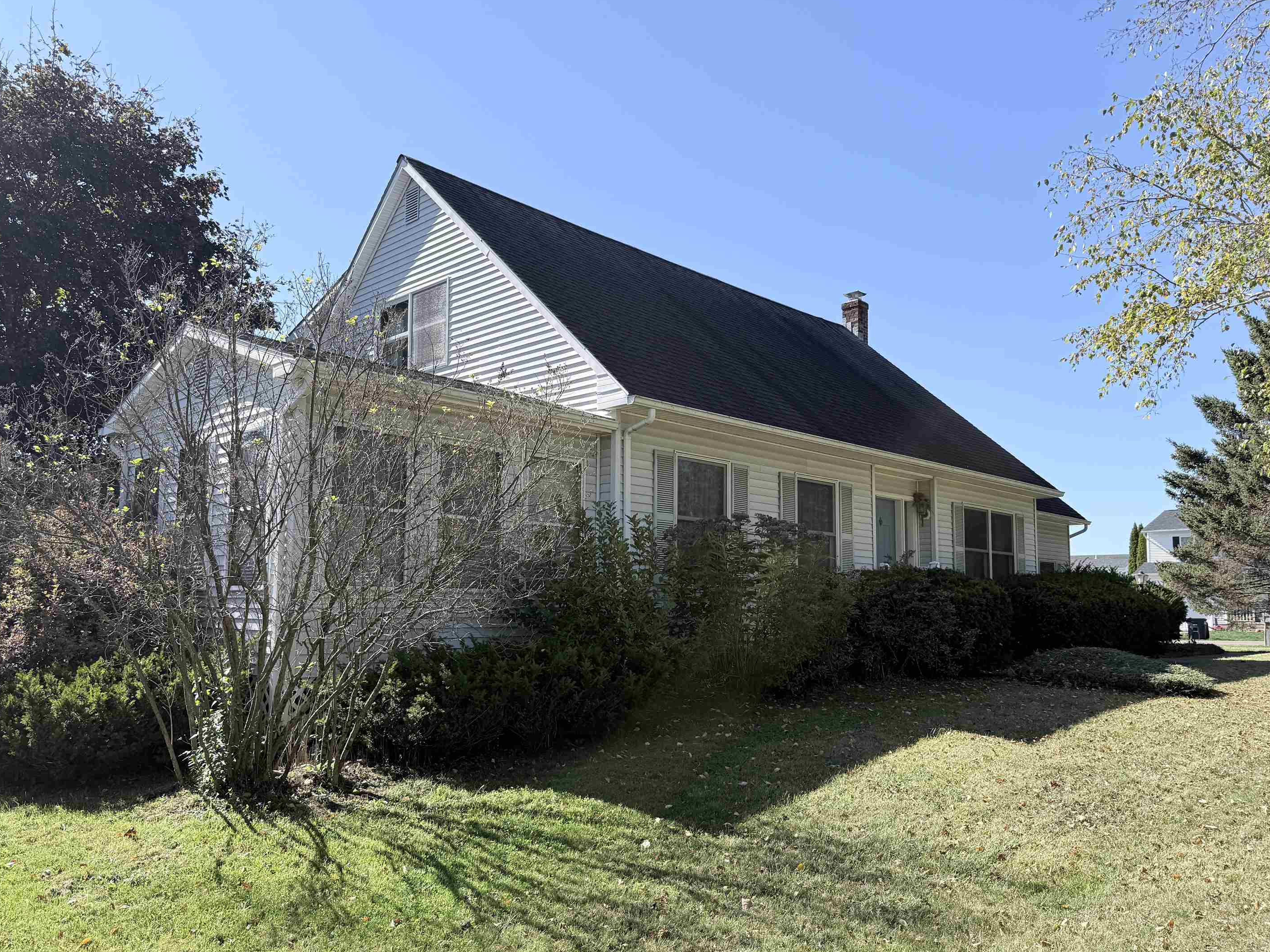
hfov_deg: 67.3
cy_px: 509
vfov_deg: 53.0
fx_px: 954
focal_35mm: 26
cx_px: 610
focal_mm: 6.76
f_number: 1.78
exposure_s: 1/2169
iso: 80
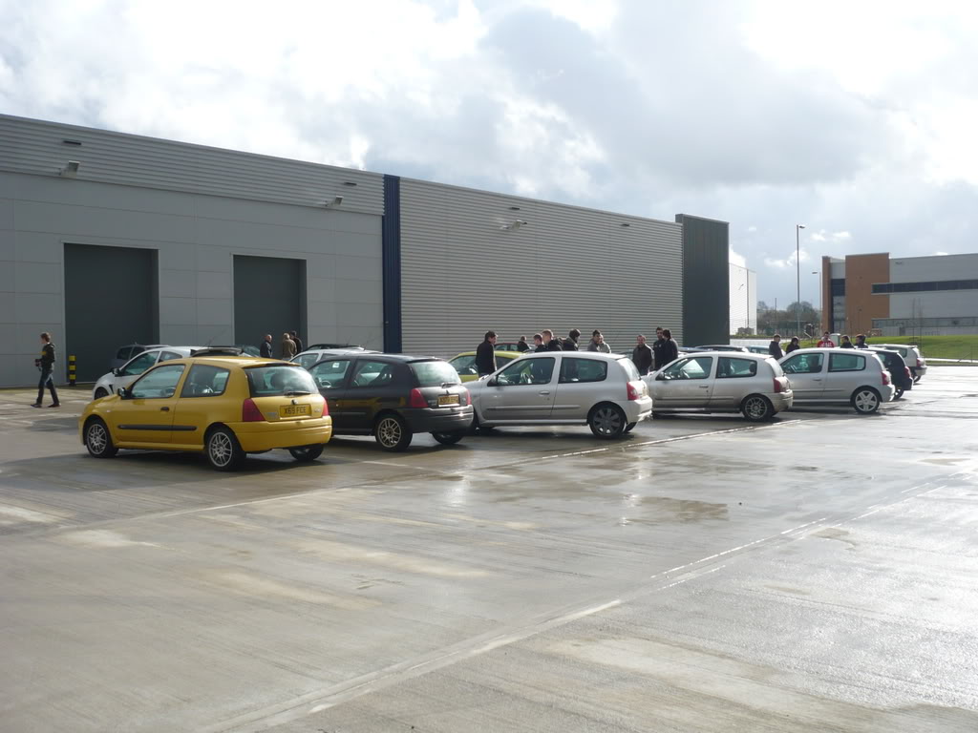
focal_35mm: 35
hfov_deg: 52.6
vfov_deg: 40.7
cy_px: 366
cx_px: 489
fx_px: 989
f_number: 8
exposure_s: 1/160
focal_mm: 5.8
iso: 100
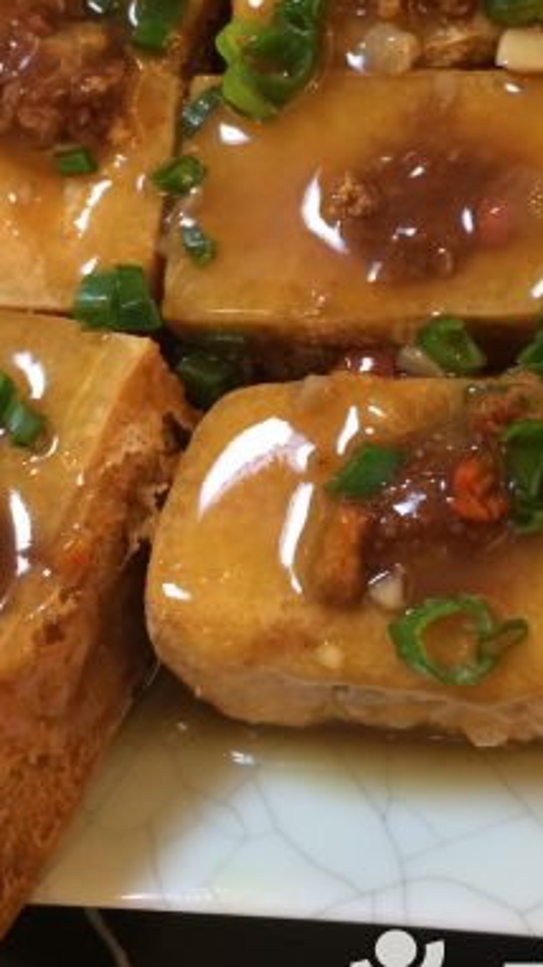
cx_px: 321
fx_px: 1538
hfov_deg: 20.0
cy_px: 234
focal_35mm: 60
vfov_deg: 34.1
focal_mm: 4.12
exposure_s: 1/30
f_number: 2.2
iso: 200
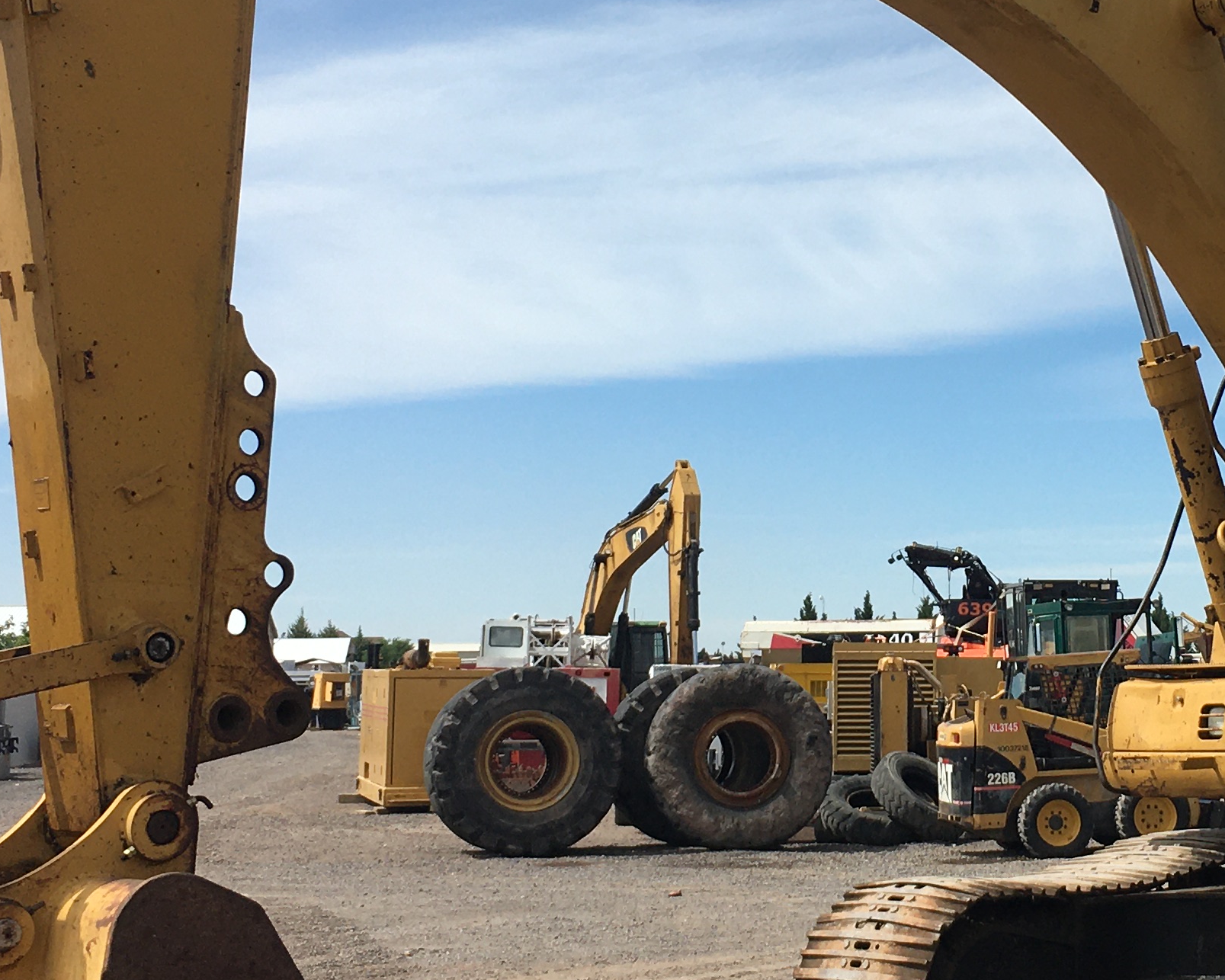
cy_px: 330
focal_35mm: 71
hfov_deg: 26.4
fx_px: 2574
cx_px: 949
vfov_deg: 21.5
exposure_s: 1/1876
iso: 25
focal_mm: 4.15
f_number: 2.2
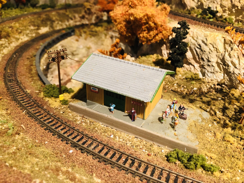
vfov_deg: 49.7
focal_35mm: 28
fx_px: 197
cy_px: 92
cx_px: 122
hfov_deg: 63.4
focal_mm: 3.99
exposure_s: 1/15
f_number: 1.8
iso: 80
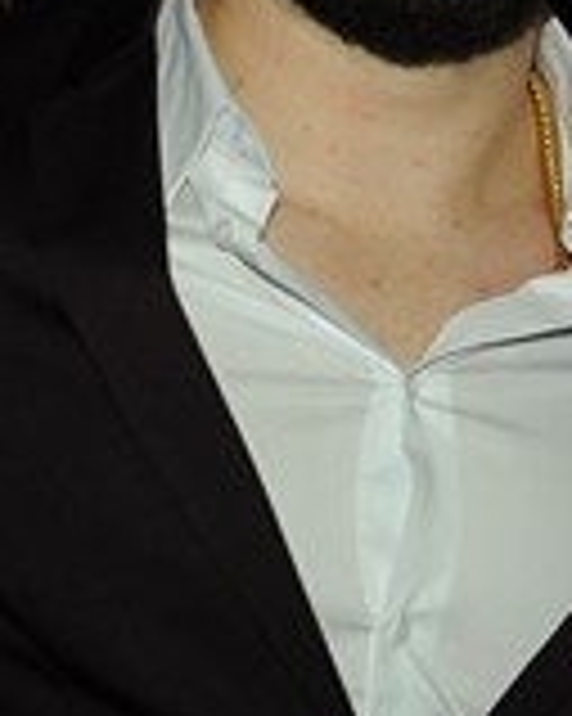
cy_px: 365
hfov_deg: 7.8
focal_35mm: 195
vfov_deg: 9.9
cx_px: 739
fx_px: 4130
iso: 400
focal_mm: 22
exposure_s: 1/60
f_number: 5.6
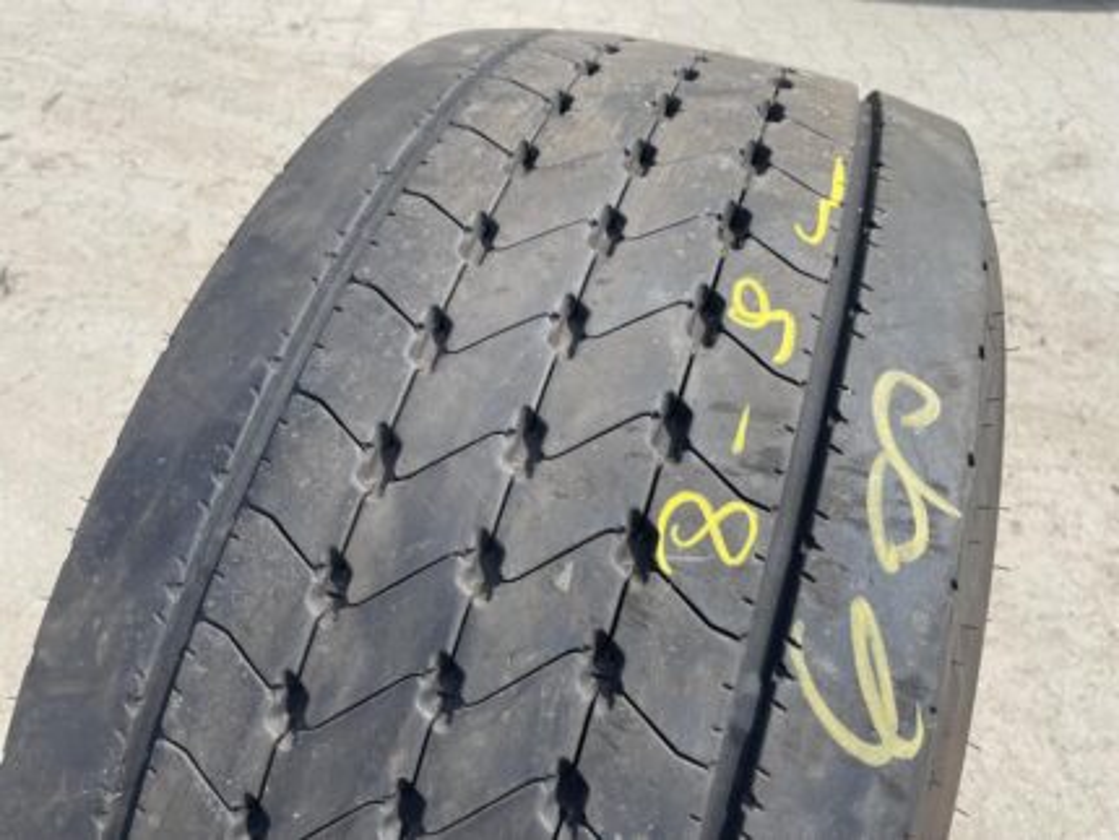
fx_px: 841
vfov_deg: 53.1
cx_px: 560
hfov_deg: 67.3
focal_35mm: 26
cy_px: 420
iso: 32
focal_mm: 4.2
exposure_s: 1/1667
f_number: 1.6
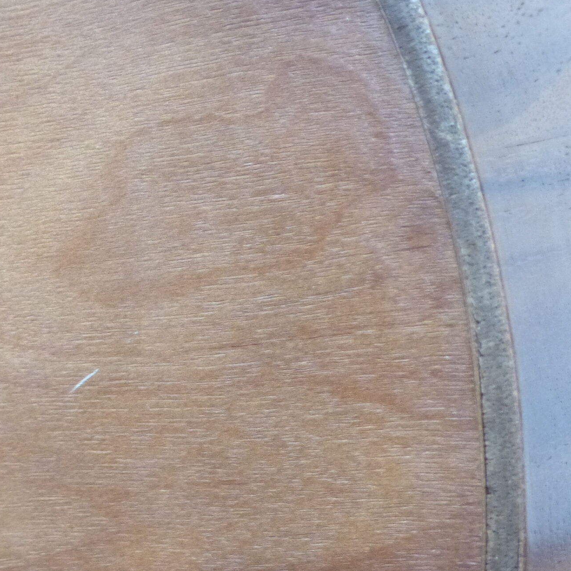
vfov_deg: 17.7
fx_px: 1829
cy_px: 379
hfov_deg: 17.6
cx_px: 115
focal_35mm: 98
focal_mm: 10.1
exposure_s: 1/4
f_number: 2.8
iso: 400
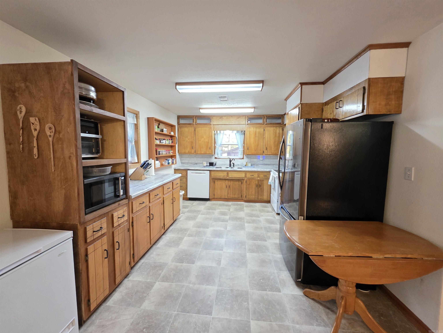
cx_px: 222
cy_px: 166
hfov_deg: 106.2
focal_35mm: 13
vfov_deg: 89.9
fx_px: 166
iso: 640
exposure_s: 1/60.2
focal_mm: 2.2
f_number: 1.9
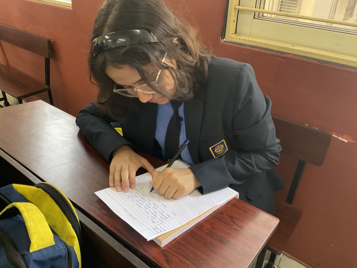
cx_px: 178
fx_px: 299
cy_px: 134
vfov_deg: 48.2
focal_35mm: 29
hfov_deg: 61.7
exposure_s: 1/50
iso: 80
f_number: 1.8
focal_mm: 3
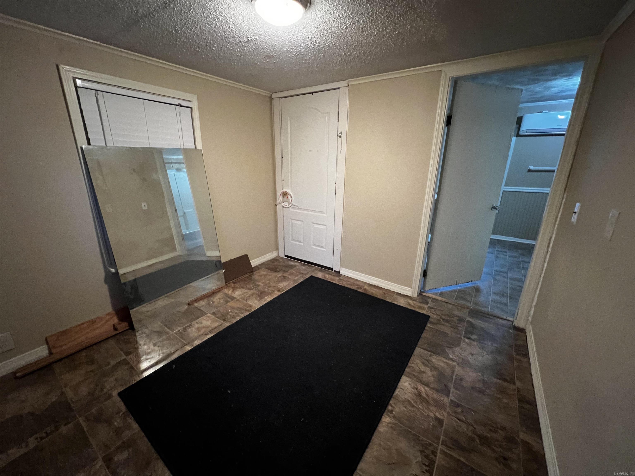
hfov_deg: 106.2
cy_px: 238
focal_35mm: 13
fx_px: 238
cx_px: 318
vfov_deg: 89.9
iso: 800
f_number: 1.8
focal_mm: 1.57
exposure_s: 1/40
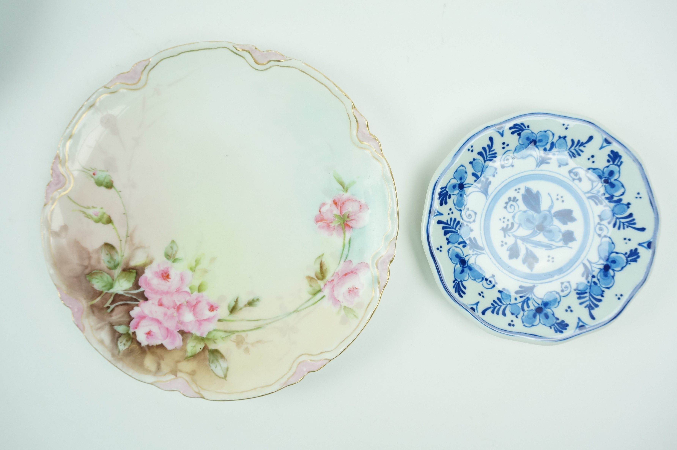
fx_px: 648
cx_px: 338
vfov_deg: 38.3
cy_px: 225
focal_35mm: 34
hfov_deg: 55.2
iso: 640
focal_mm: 23
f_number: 8
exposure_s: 1/60
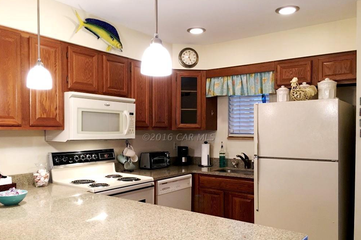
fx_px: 311
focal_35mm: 31
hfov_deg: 60.3
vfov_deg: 42.2
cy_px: 137
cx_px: 178
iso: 50
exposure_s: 1/15
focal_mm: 4.15
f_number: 2.2
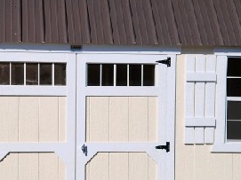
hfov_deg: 28.1
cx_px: 53
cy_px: 100
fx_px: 473
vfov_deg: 21.6
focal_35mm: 68
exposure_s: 1/5000
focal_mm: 5.4
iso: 20
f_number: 1.8
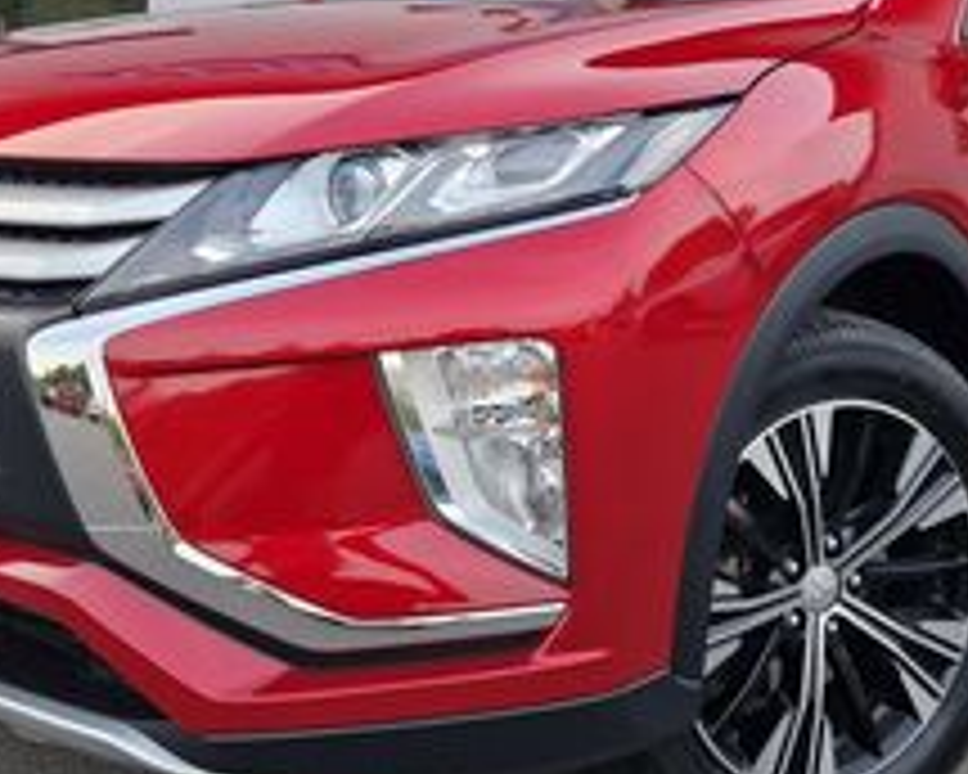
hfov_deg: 36.6
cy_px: 104
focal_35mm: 51
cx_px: 558
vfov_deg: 28.7
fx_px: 1461
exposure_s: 1/180
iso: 200
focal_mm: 5.4
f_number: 1.8
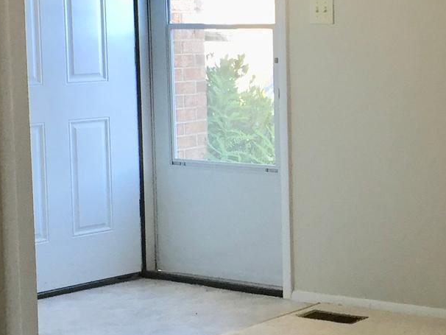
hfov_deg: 19.6
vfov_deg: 15.1
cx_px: 416
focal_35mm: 98
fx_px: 1263
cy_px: 146
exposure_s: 1/40
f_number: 2.2
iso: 32
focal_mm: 4.15
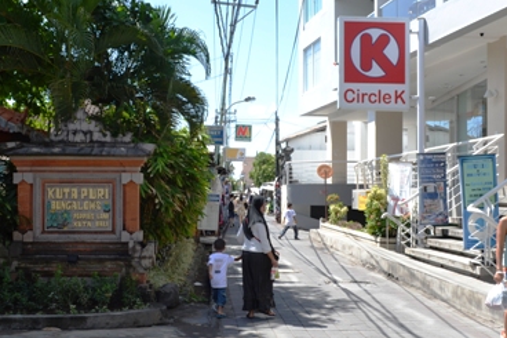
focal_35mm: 47
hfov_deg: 41.8
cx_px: 220
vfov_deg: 28.6
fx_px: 662
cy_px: 179
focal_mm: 18
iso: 100
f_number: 6.3
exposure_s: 1/160
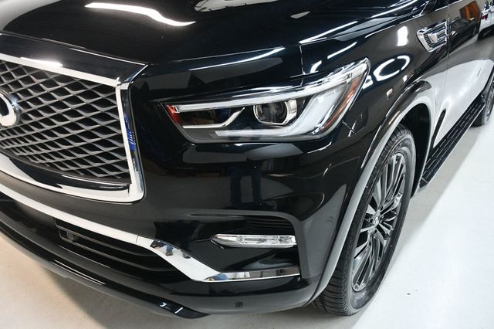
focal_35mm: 33
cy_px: 164
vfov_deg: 39.9
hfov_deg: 57.2
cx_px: 247
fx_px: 453
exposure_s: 1/125
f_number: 3.5
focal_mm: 22
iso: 2800
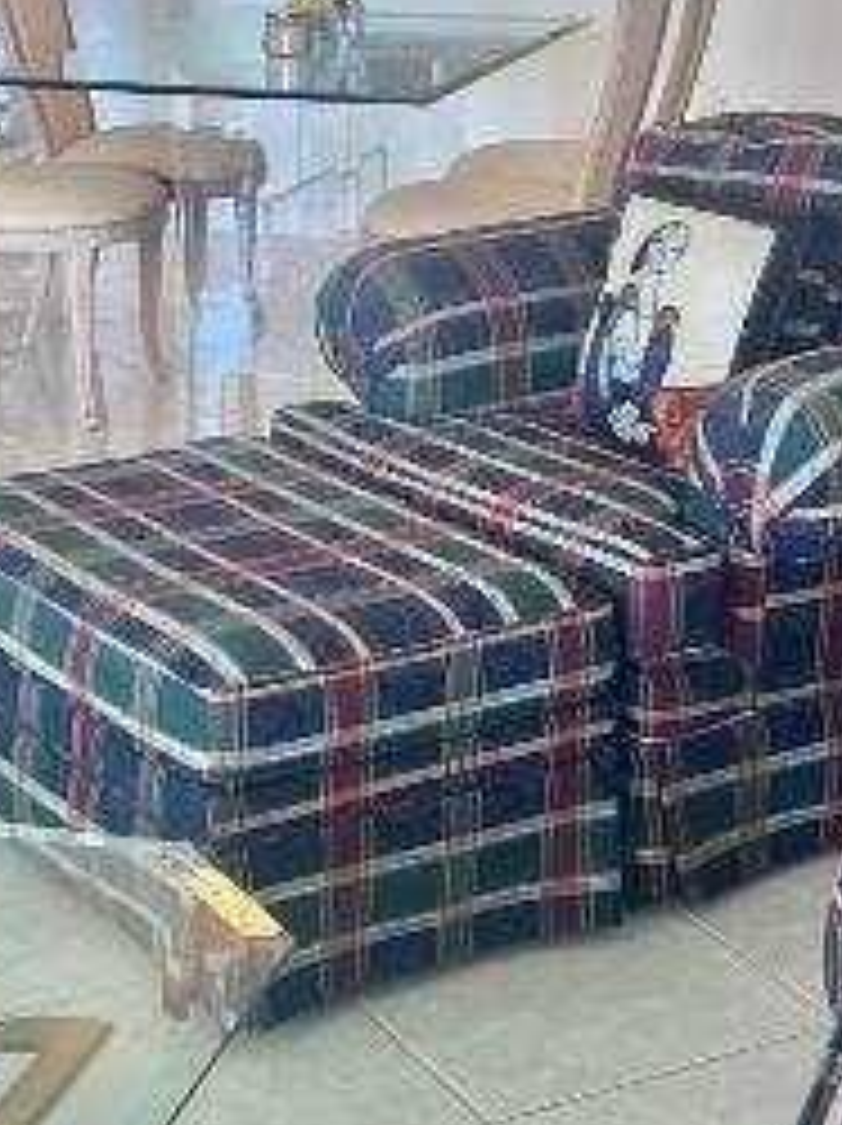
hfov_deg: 18.4
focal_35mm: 80
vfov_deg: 24.3
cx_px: 437
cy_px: 333
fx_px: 2599
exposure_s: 1/60
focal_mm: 5.7
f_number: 1.5
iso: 64
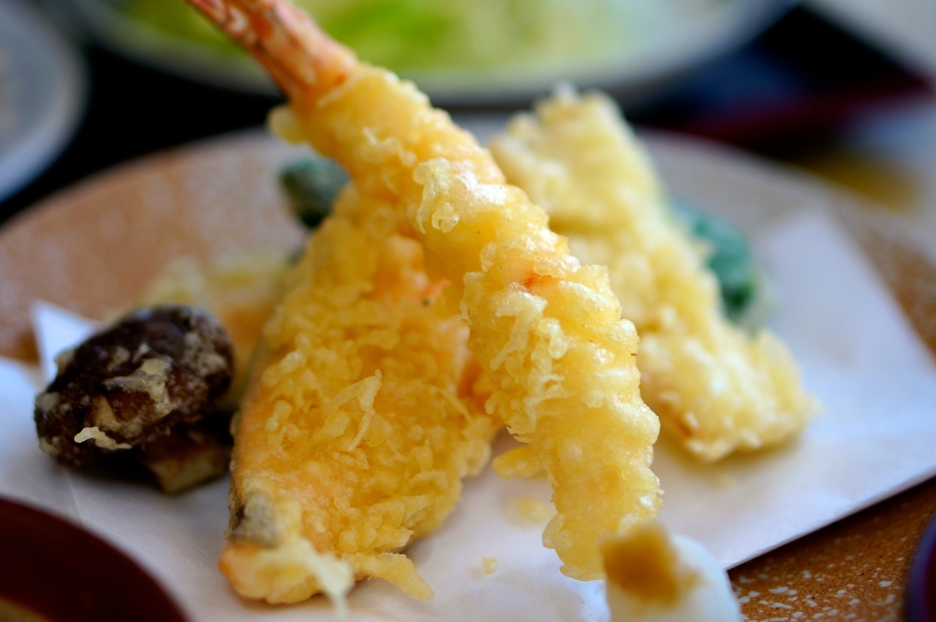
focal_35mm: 82
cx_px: 461
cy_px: 308
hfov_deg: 24.8
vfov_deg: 16.6
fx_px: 2129
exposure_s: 1/80
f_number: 1.8
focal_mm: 50
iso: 100
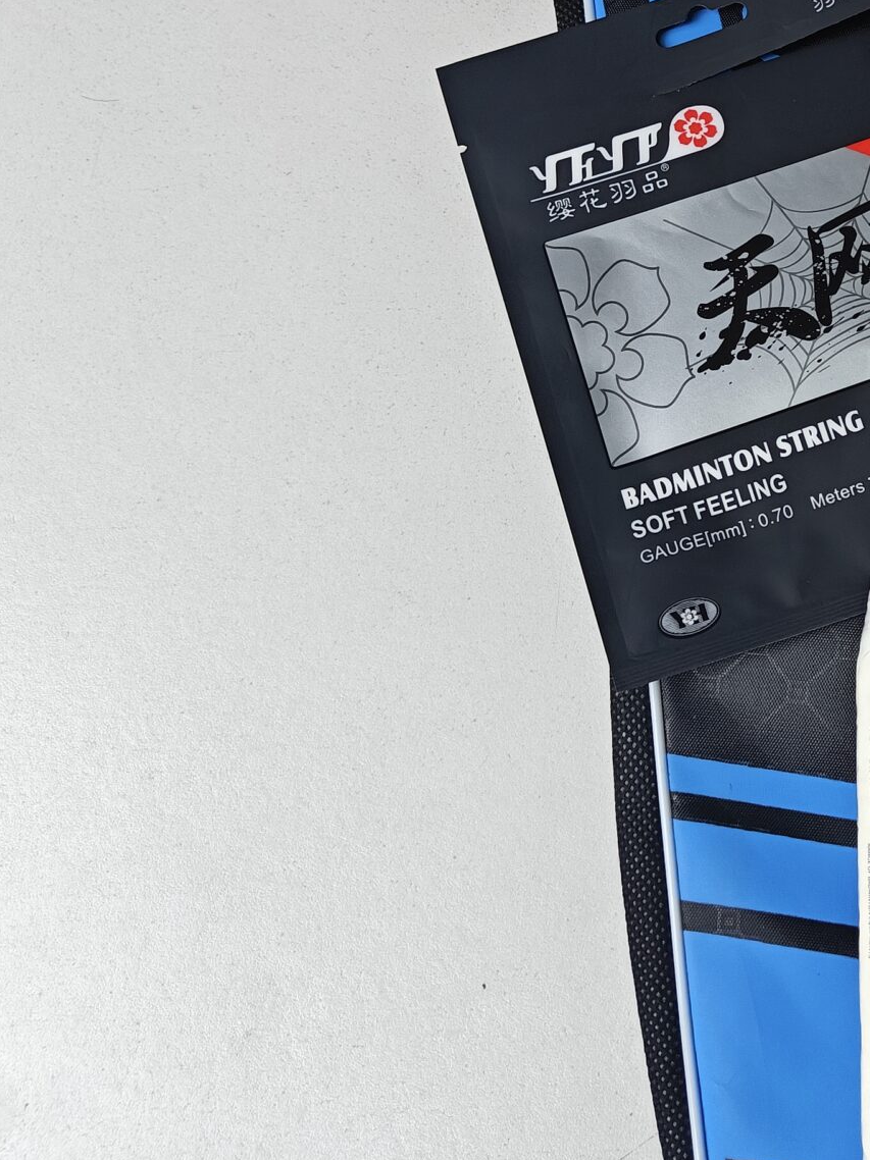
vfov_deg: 34.7
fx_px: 1810
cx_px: 935
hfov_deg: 25.3
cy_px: 274
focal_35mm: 54
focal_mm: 5.59
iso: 125
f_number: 1.8
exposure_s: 1/100
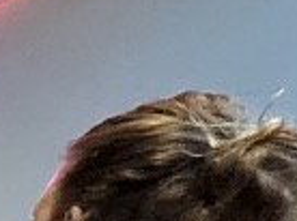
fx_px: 891
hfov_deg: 9.5
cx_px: -755
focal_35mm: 104
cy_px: 489
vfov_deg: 12.0
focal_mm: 2.22
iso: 200
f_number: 2.2
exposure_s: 1/78
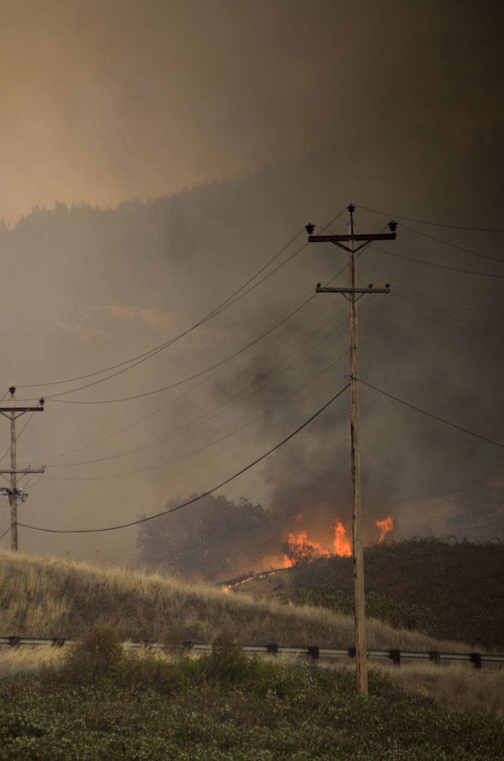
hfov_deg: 4.6
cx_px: 252
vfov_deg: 6.9
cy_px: 380
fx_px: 6326
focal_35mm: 300
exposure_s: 1/1000
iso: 400
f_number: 4
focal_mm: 200
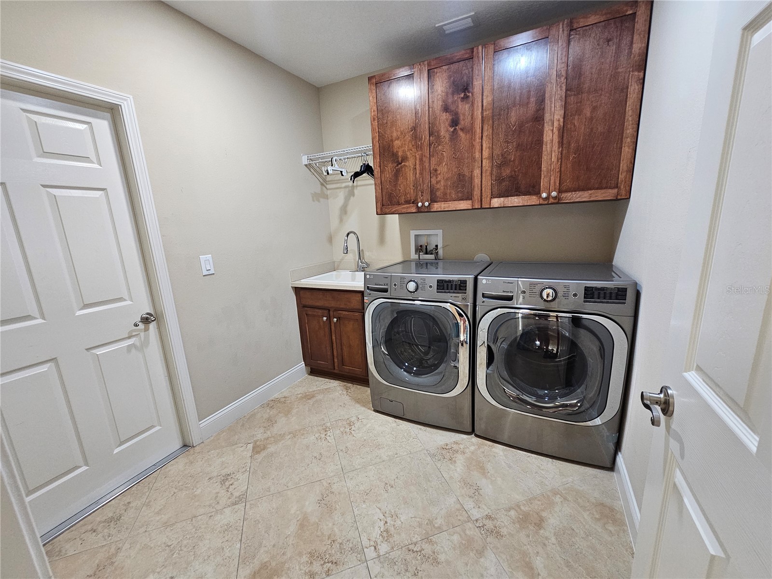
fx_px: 290
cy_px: 290
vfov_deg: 89.9
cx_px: 386
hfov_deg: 106.2
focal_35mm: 13
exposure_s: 1/60
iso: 320
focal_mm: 2.2
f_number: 2.2
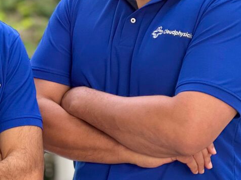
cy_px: -1
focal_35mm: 162
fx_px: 1128
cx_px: 50
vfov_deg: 9.1
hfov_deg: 12.2
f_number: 2.8
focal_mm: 9
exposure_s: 1/100
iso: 250
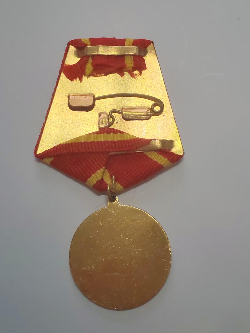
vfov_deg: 28.6
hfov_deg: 21.6
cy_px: 166
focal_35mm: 68
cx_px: 125
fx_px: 655
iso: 250
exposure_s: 1/100
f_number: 1.95
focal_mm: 5.52
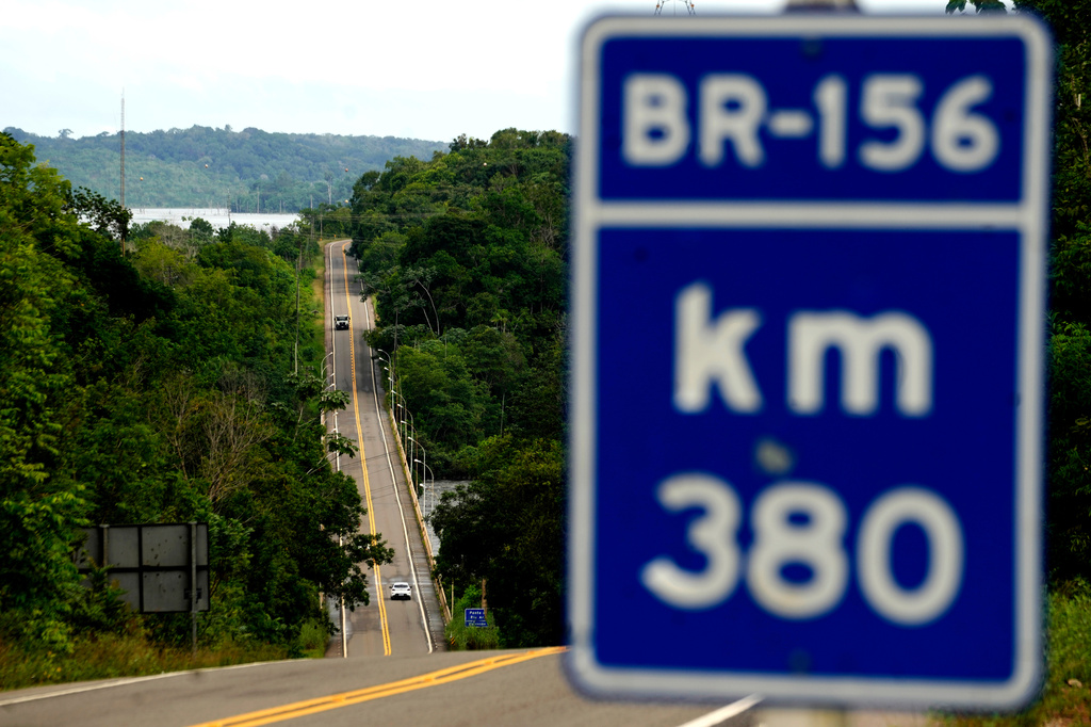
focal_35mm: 235
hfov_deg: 8.8
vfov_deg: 5.8
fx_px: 7119
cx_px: 546
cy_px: 364
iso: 320
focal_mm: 235
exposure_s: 1/400
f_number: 8
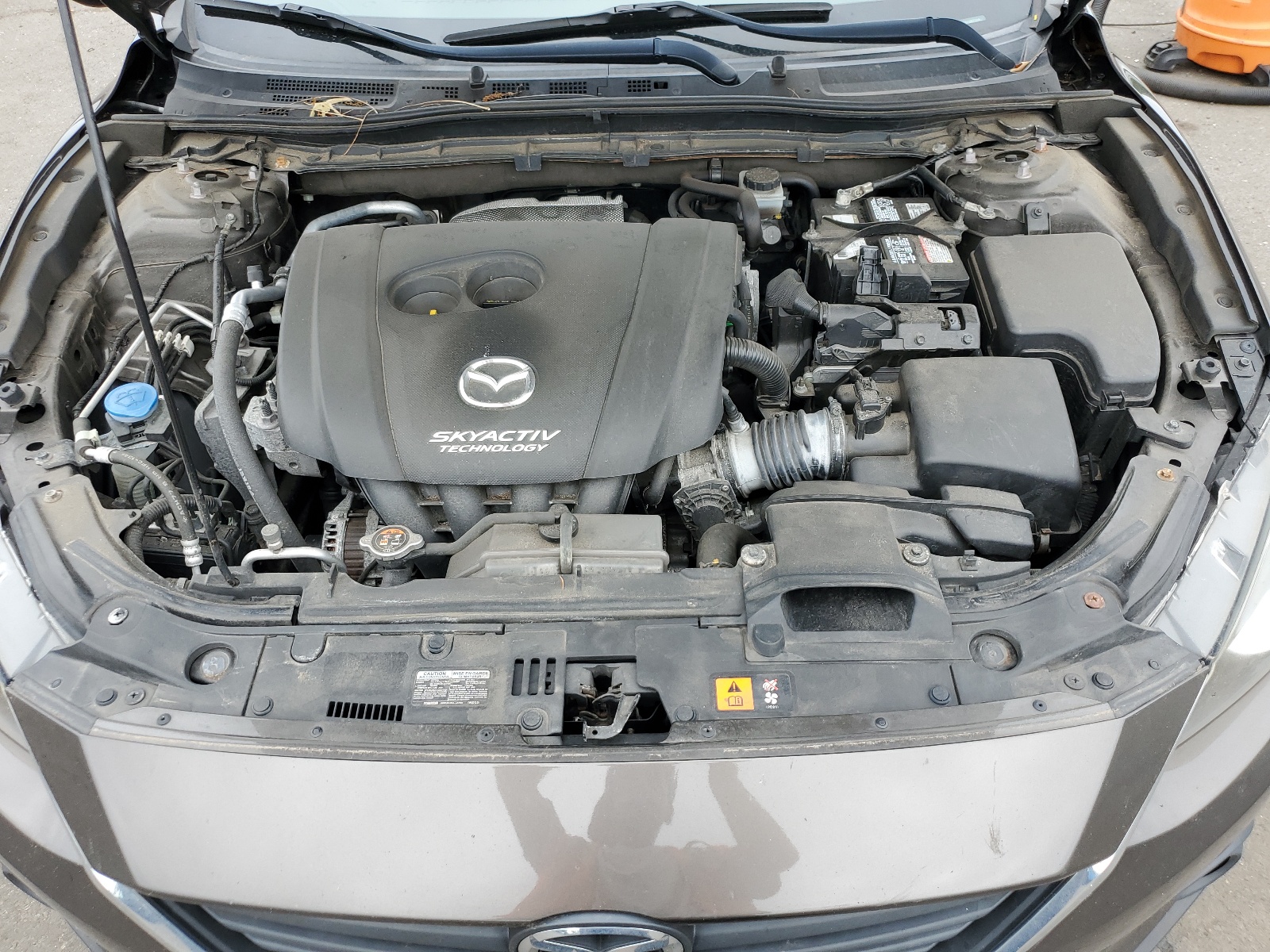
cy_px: 476
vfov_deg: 53.1
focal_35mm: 26
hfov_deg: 67.3
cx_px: 635
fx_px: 954
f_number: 1.5
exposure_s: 1/625
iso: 50
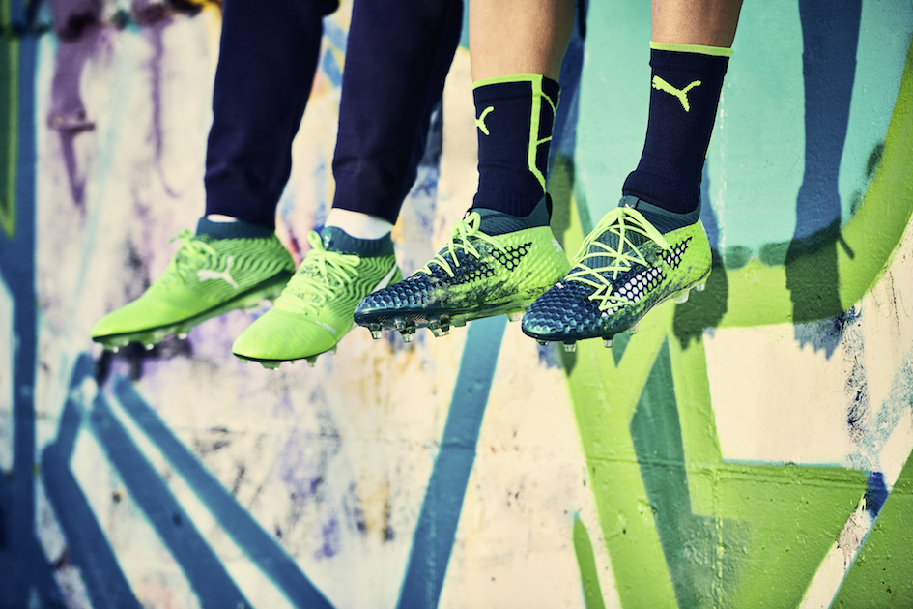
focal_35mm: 140
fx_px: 3550
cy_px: 304
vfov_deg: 9.8
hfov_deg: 14.7
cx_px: 456
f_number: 3.5
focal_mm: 140
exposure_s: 1/2000
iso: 640
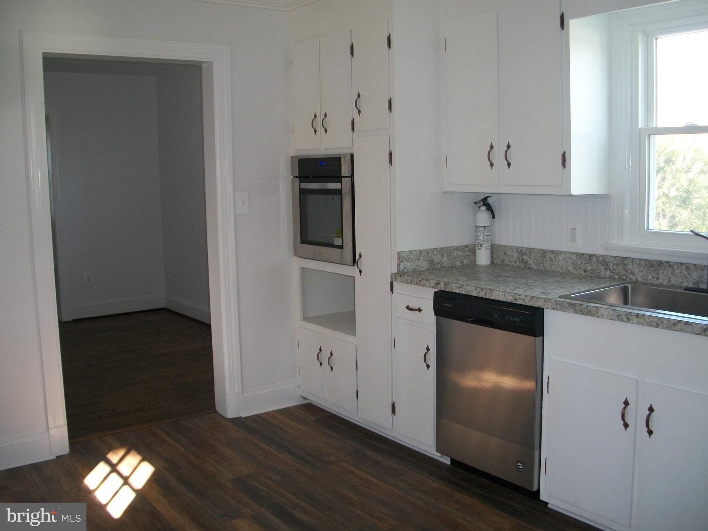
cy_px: 266
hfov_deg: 52.6
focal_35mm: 35
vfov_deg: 40.7
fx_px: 716
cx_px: 354
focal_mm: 6.3
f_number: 3.1
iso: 160
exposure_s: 1/30
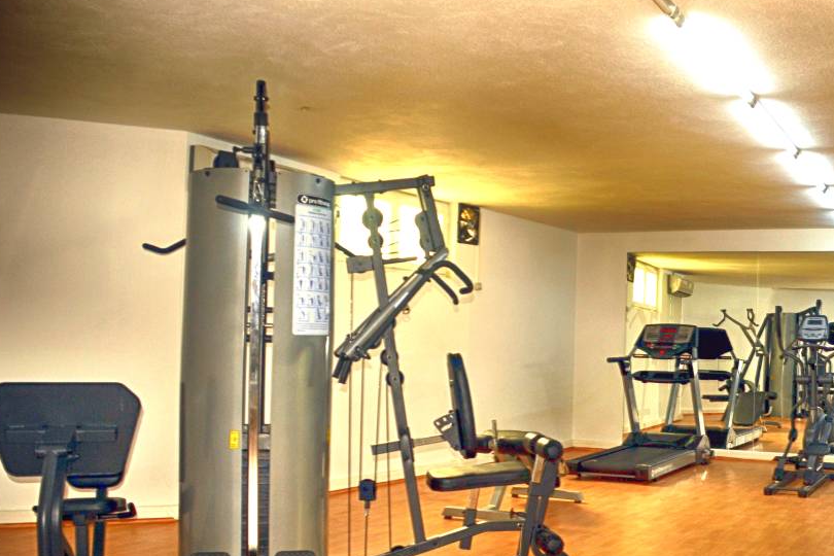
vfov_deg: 33.3
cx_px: 602
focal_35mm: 40
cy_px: 331
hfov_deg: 47.1
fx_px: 927
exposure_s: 1/60
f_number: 4
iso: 400
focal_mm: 18
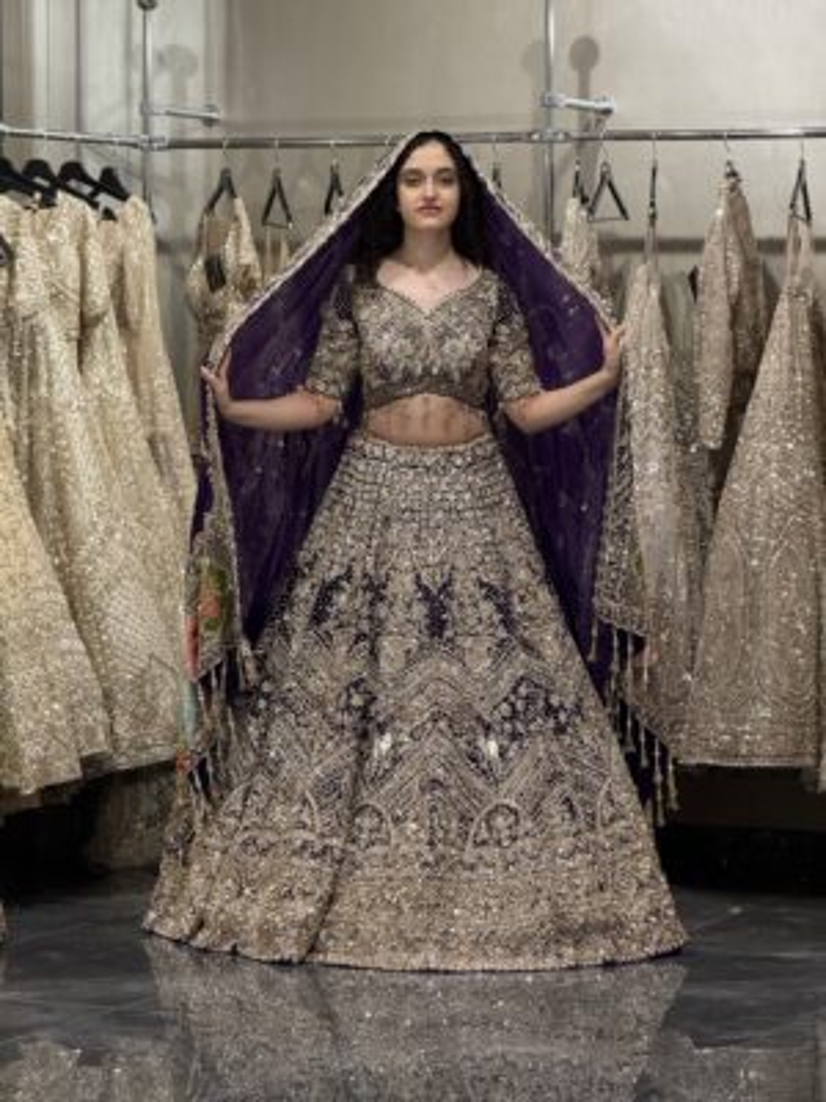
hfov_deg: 12.3
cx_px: 413
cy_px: 551
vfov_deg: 16.4
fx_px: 3818
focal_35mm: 120
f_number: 2.8
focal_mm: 15.66
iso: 200
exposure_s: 1/100
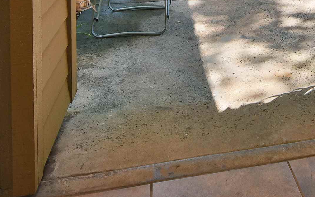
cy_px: -103
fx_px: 403
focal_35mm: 47
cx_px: 269
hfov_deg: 40.2
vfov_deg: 22.3
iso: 320
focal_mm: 16
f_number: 16
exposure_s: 1/60
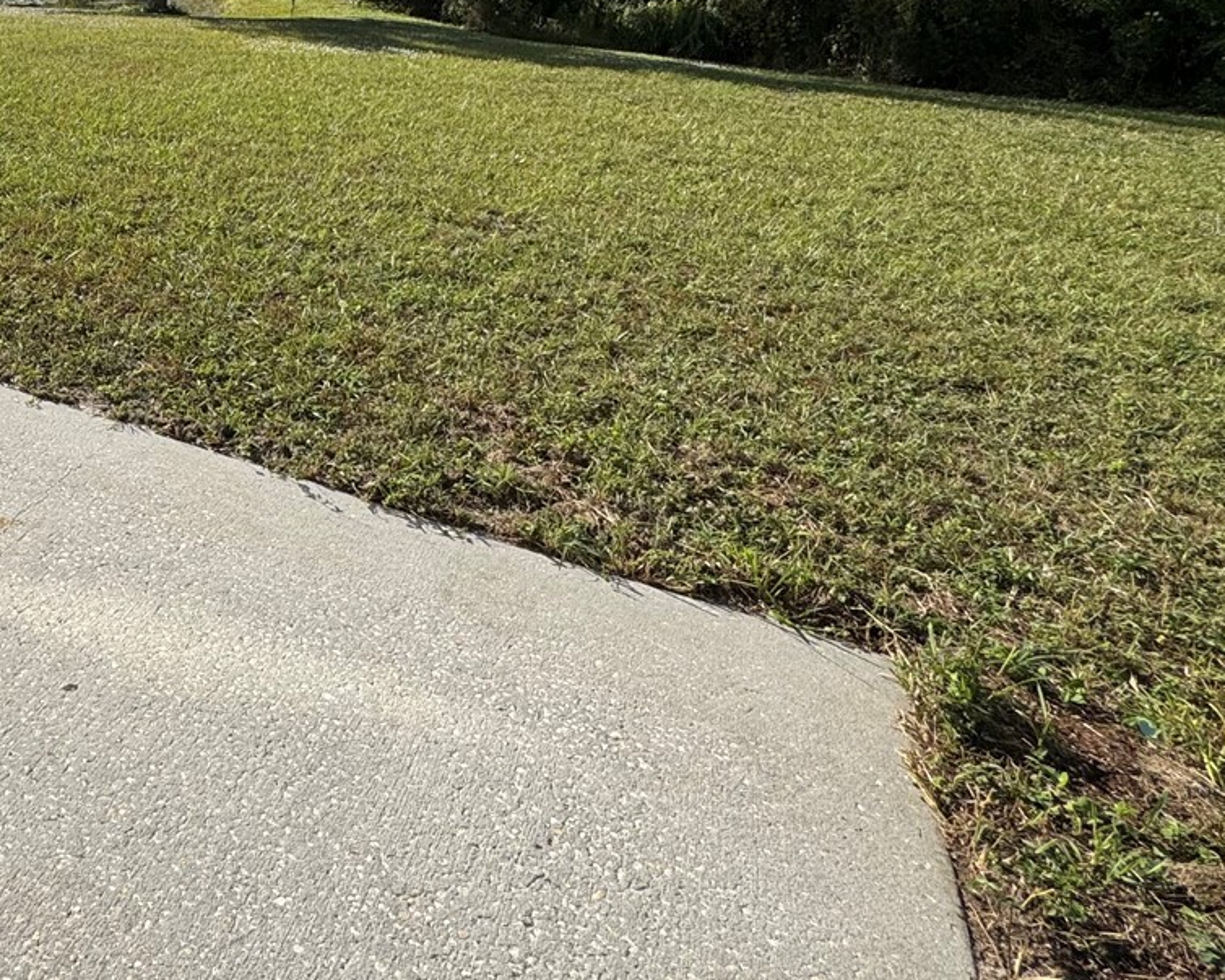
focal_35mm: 29
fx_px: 1051
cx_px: 50
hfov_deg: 50.9
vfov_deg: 47.7
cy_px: 223
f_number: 2.2
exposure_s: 1/2083
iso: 50
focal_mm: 2.22
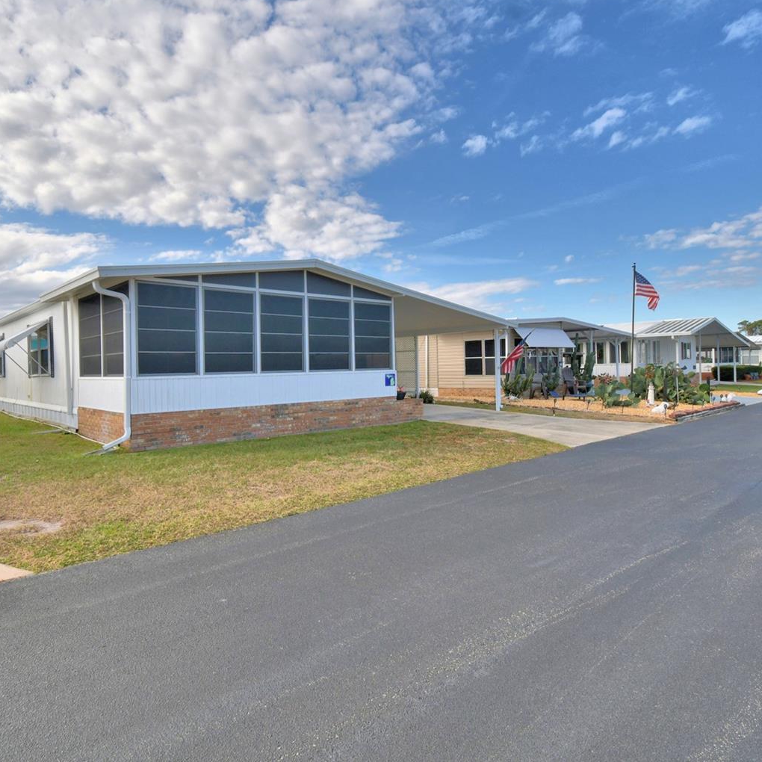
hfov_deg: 74.5
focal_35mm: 20
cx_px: 332
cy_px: 367
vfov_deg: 74.8
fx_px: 498
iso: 100
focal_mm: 10
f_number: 10
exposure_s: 1/250
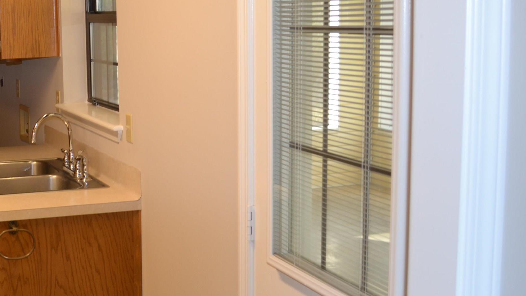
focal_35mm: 62
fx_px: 865
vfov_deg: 19.4
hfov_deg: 32.3
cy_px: 124
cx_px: 59
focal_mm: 22
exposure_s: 1/30
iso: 280
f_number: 3.8
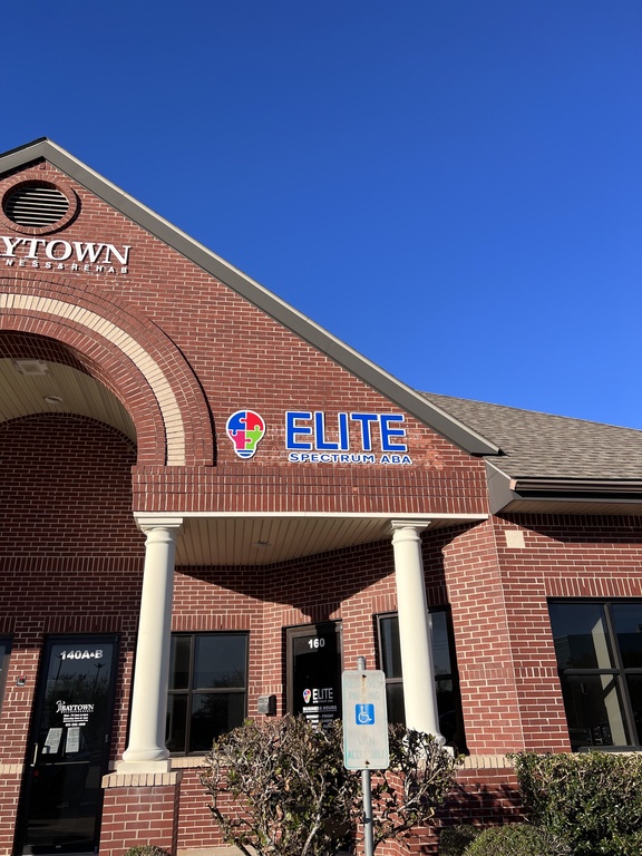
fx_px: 643
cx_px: 321
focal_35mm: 26
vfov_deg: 67.3
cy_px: 428
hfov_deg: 53.1
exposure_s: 1/2841
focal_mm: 5.7
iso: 50
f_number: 1.5
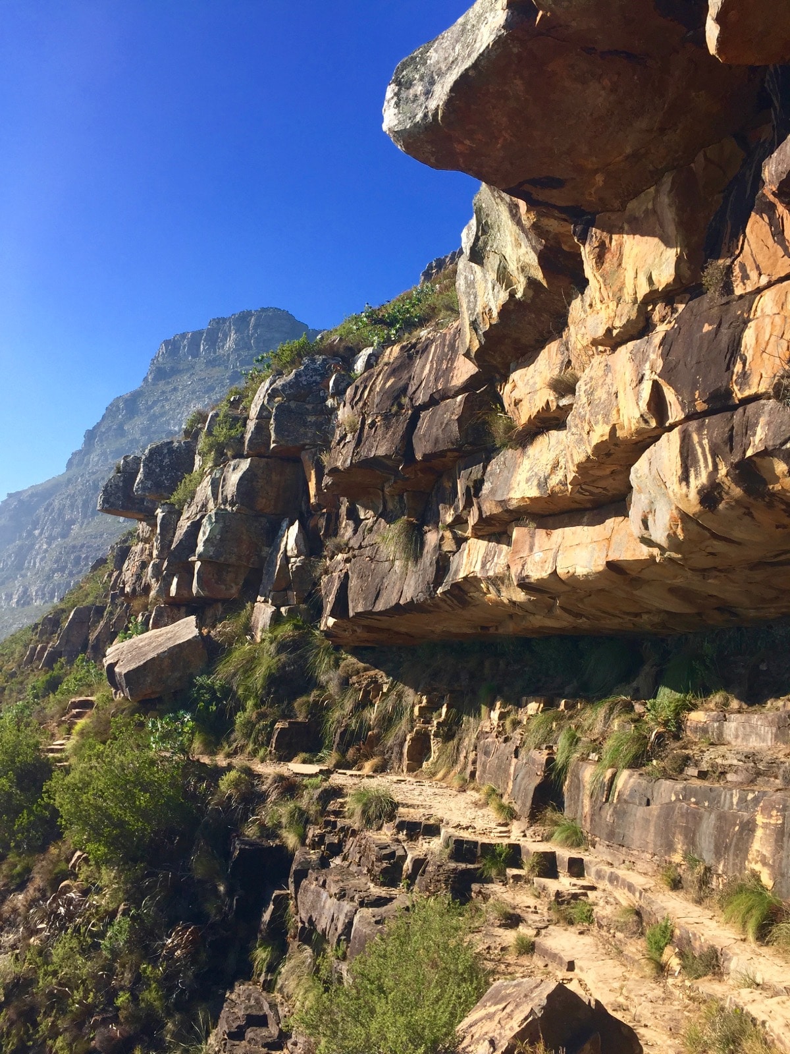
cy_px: 527
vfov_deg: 61.7
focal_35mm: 29
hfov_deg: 48.2
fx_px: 882
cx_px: 395
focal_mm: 4.15
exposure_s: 1/1163
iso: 32
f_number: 2.2
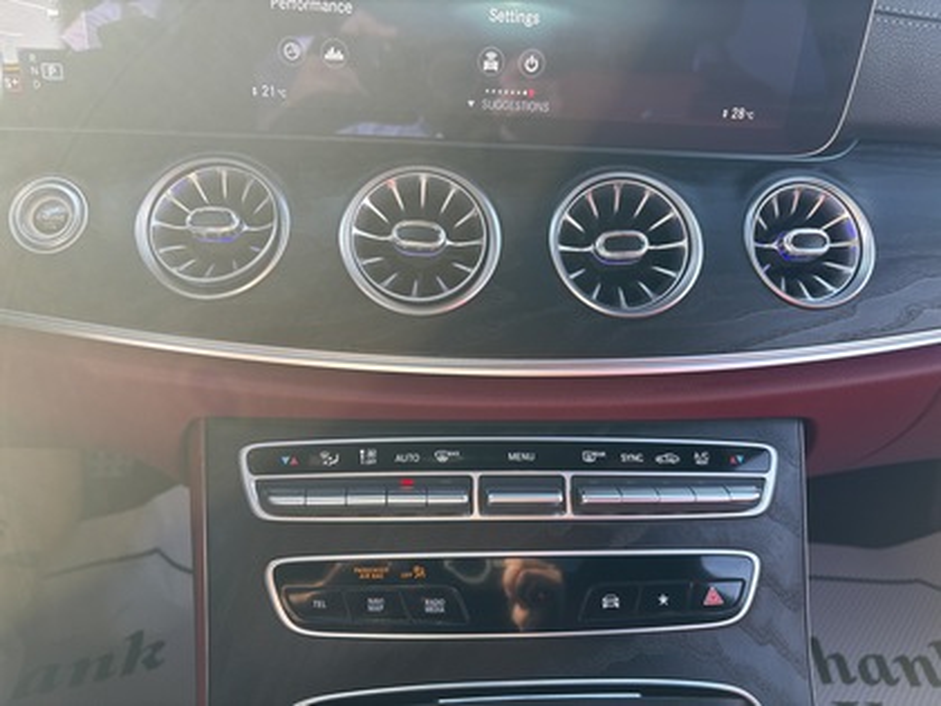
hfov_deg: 67.3
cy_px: 353
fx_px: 707
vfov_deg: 53.1
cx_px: 470
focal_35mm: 26
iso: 32
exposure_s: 1/121
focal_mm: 5.96
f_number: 1.6
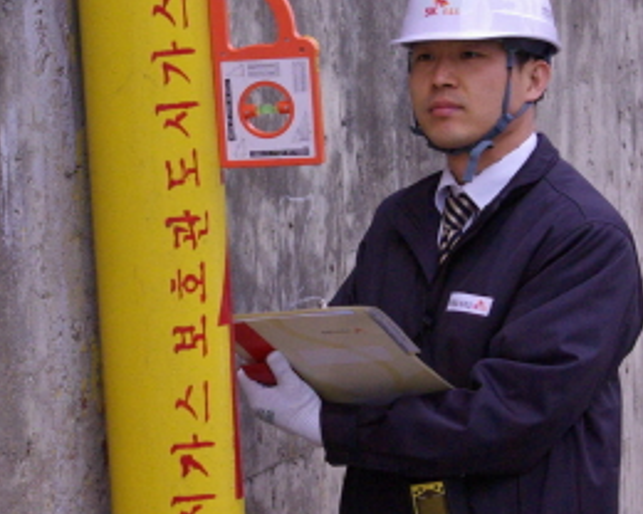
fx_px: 1844
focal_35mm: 97
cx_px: 428
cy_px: 277
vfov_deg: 15.9
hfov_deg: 19.7
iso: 800
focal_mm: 35
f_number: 9.5
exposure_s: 1/350
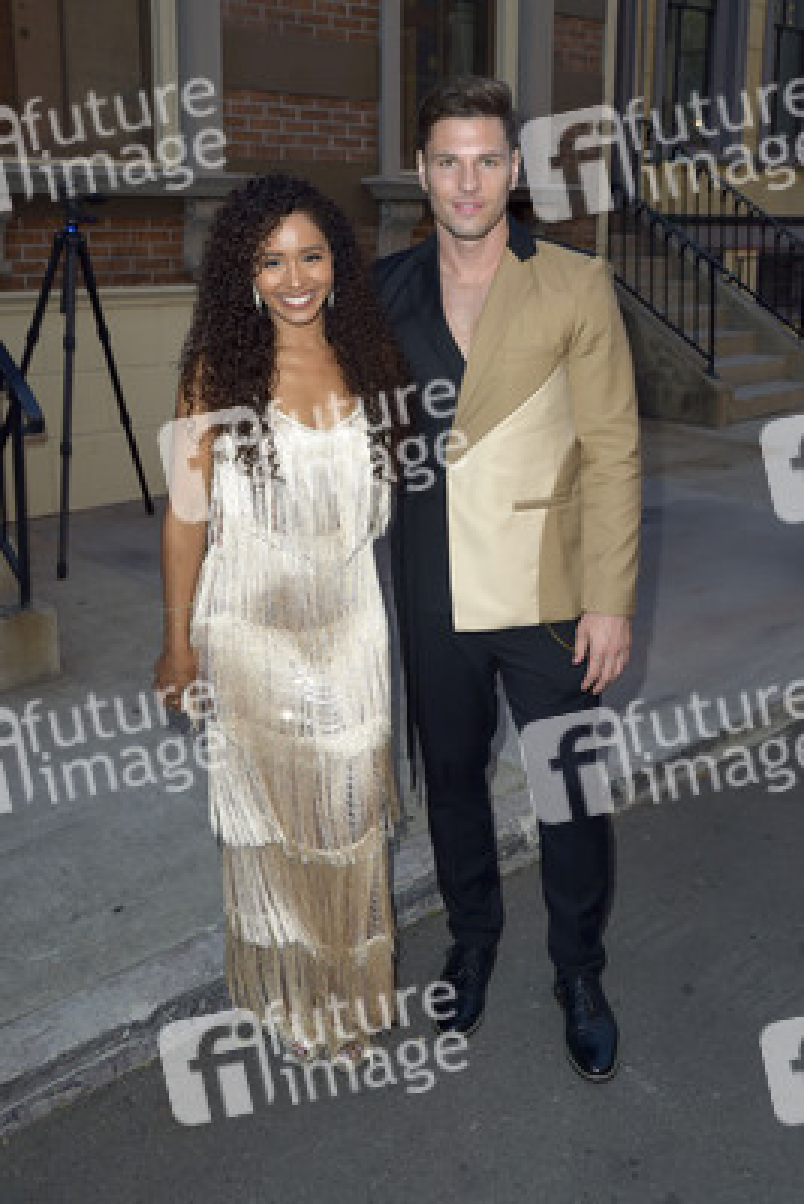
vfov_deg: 61.9
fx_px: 1004
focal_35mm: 30
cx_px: 402
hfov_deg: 43.6
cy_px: 602
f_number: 6.3
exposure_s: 1/250
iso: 400
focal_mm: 30
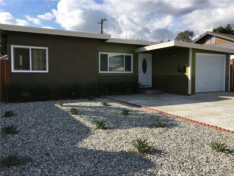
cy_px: 88
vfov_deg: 48.2
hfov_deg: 61.7
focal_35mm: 29
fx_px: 196
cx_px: 117
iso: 25
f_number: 2.2
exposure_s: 1/1374
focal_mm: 4.15
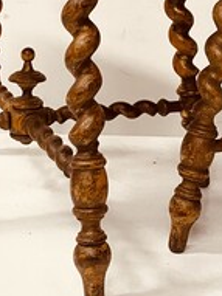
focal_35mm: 87
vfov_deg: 22.1
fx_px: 745
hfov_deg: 16.8
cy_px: 45
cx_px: 182
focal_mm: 4.25
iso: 320
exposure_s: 1/60
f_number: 1.8
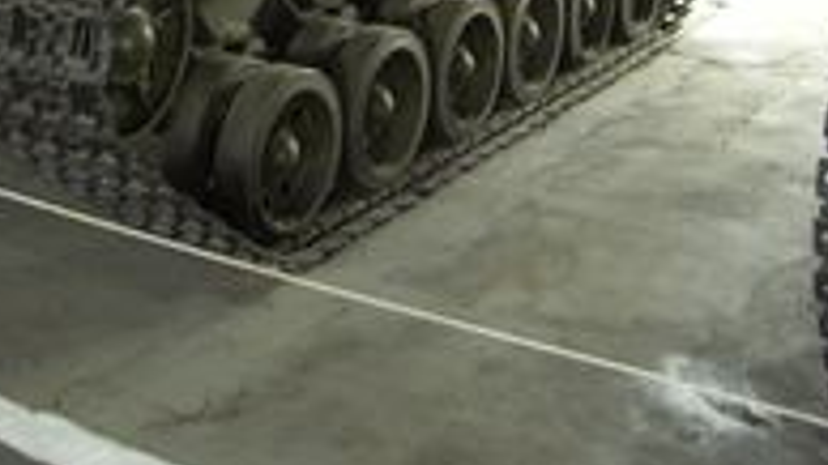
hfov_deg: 31.3
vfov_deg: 17.7
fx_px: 1383
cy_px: -162
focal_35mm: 63
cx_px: 34
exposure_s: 1/6
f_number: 2.8
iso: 160
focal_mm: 7.2
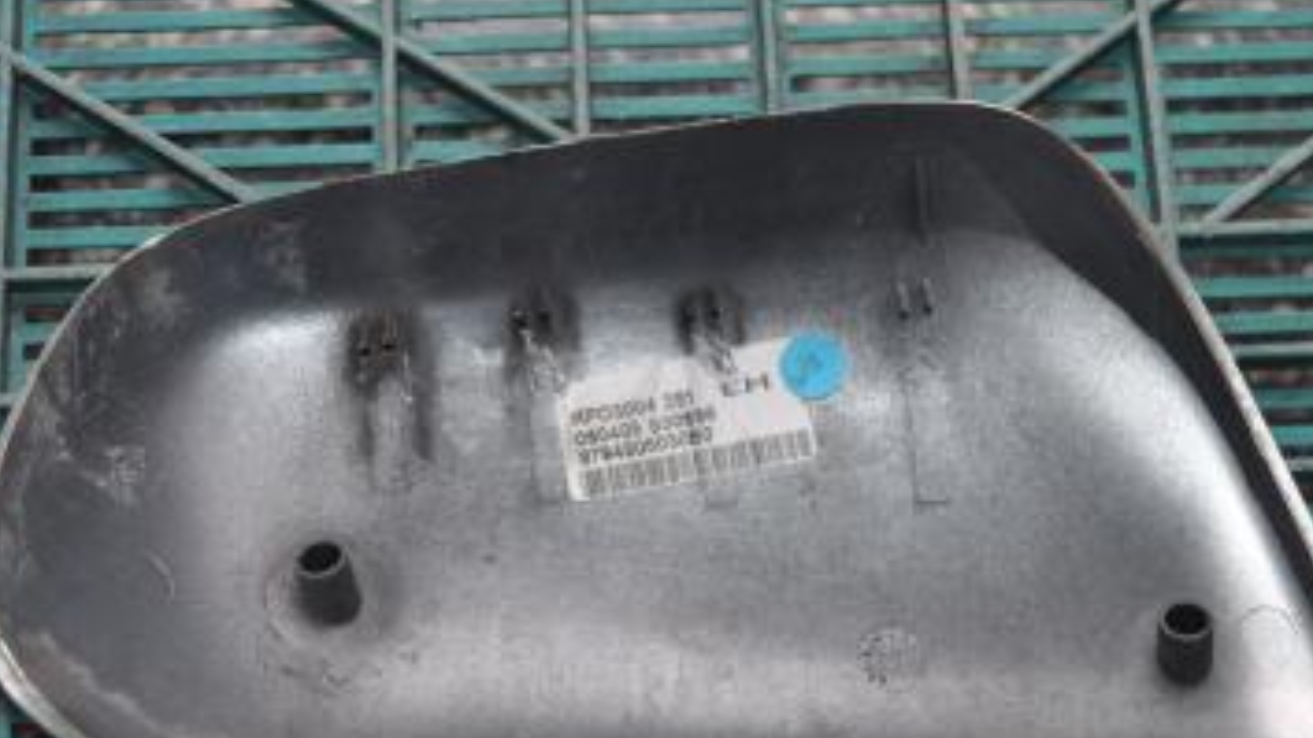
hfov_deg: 33.8
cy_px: 508
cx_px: 656
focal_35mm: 62
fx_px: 2158
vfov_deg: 19.3
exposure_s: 1/60
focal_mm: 28
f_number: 4.5
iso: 400
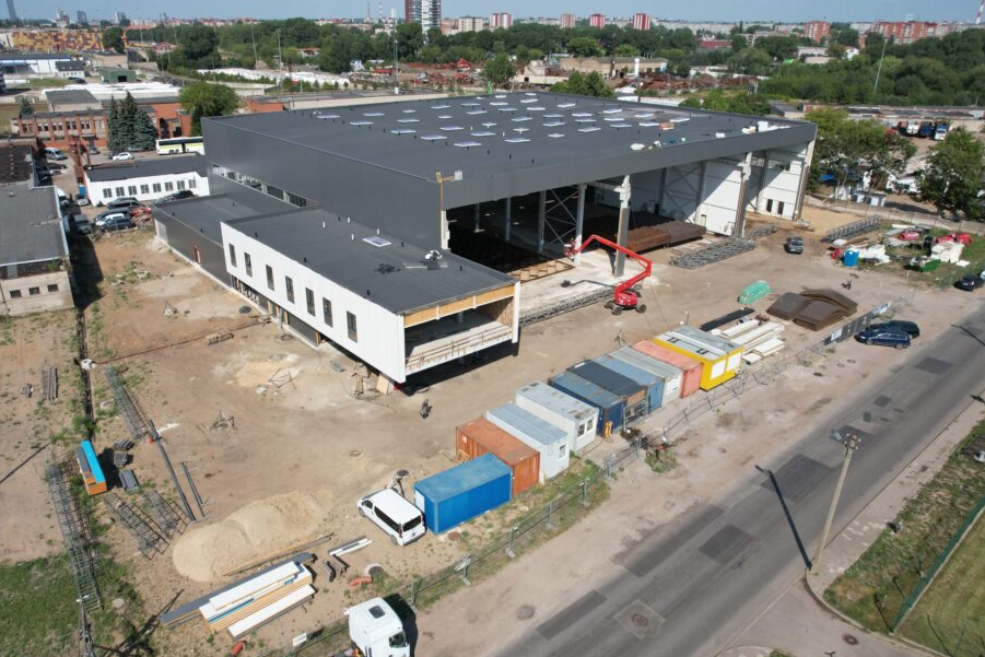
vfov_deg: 51.3
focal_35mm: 25
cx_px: 462
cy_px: 327
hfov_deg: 71.4
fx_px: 684
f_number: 2.8
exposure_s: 1/2500
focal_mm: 8.38
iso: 120
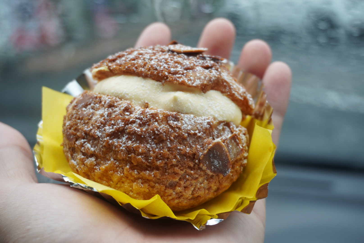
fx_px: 592
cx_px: 182
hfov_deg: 34.2
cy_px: 122
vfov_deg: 23.2
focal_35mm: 58
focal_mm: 39
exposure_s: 1/60
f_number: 5.6
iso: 100
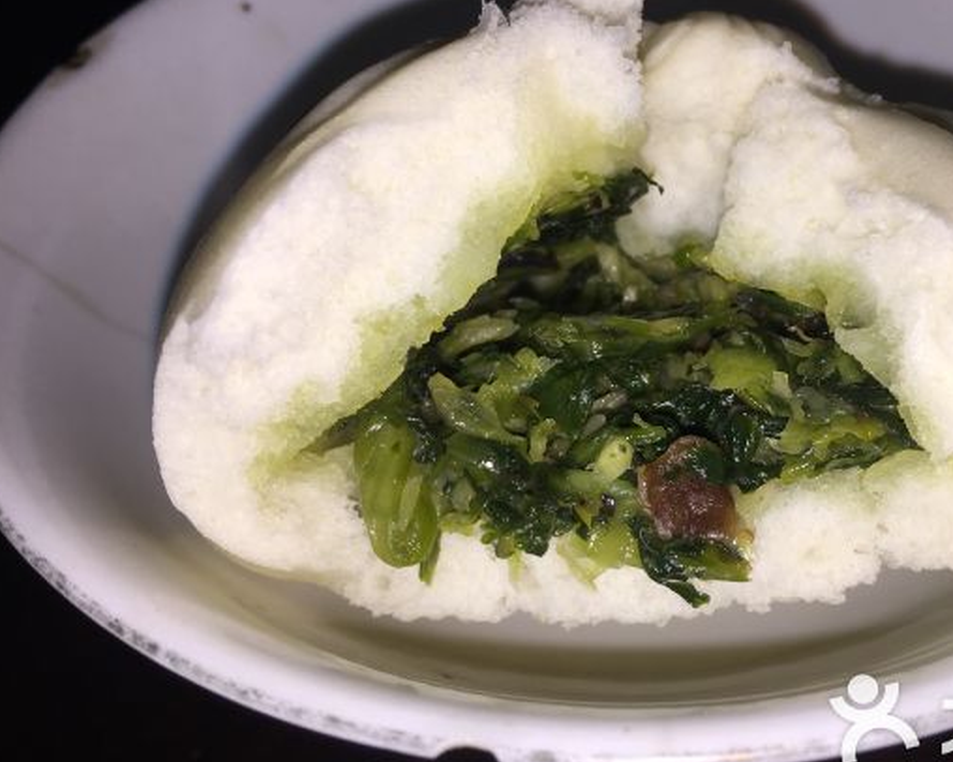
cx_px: 643
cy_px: 324
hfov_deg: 46.1
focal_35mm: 39
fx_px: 1100
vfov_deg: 38.1
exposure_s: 1/430
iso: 32
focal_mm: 4.15
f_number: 2.2
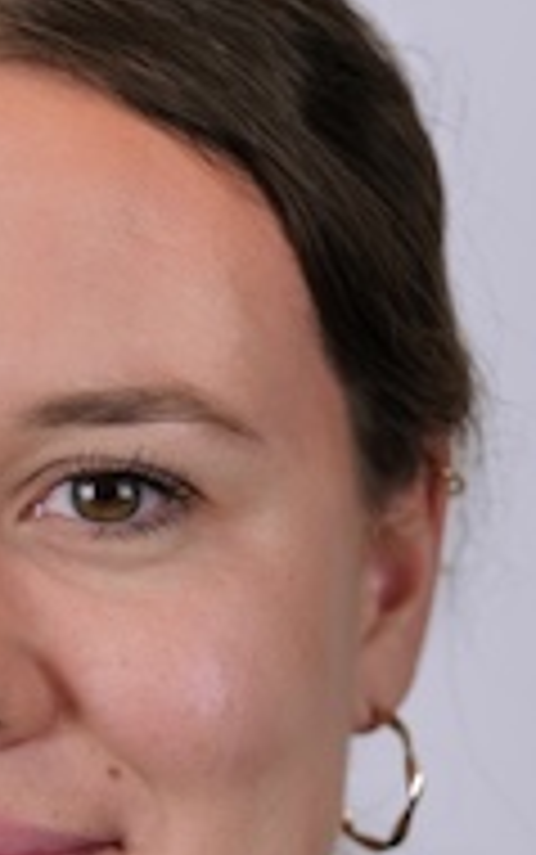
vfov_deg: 9.6
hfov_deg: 6.0
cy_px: 765
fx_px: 5064
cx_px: -9
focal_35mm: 217
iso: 400
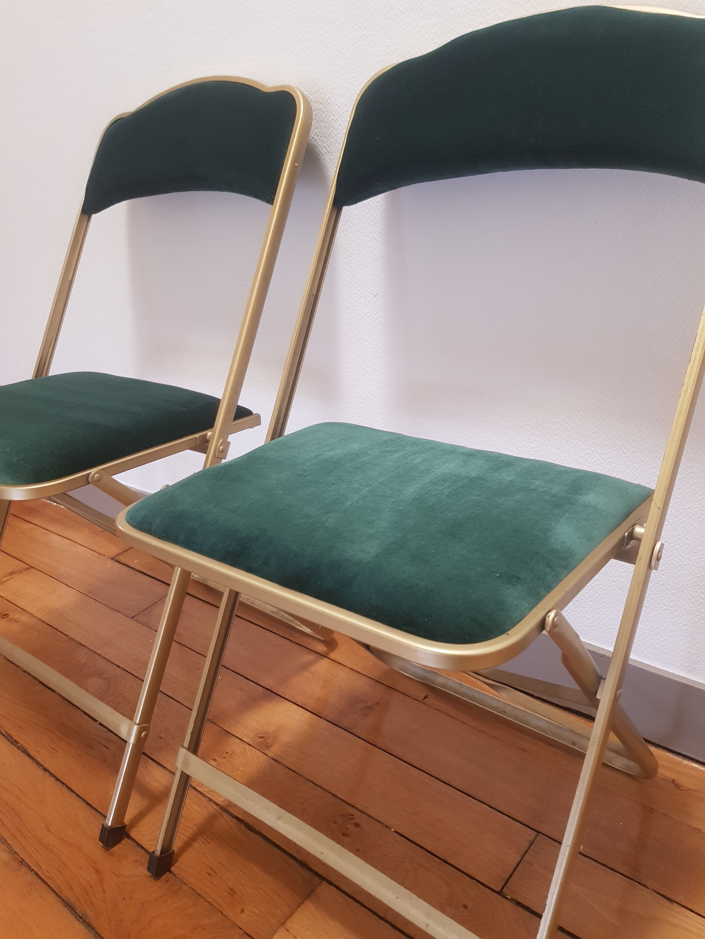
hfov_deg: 53.1
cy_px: 470
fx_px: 706
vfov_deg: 67.3
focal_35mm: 26
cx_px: 352
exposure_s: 1/25
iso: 250
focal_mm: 4.2
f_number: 1.7
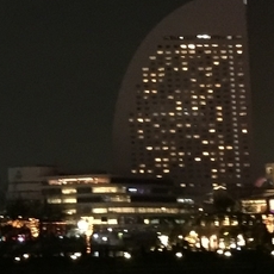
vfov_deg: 13.0
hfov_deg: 12.2
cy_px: 77
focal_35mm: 134
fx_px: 1200
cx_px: -170
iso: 500
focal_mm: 4.15
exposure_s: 1/15
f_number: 2.2
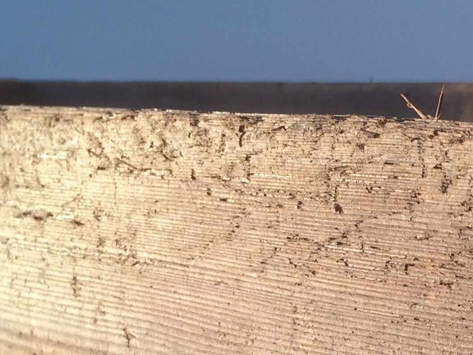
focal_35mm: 89
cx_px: 456
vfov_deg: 16.1
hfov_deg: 21.4
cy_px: 388
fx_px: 1216
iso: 32
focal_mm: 4.15
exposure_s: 1/178
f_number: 2.2
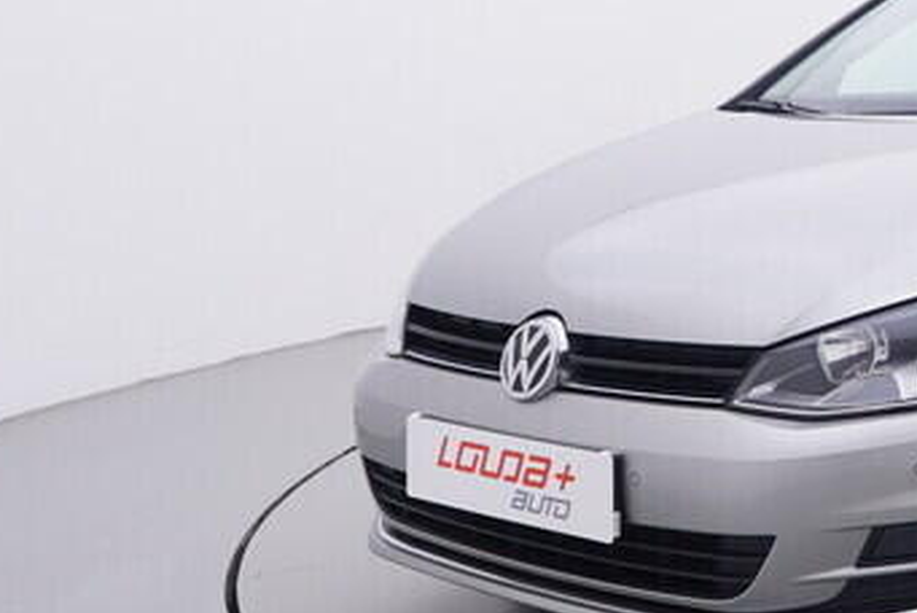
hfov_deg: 26.3
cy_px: 204
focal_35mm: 68
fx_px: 1721
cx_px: 1121
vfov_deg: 20.1
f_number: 5
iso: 200
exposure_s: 1/80
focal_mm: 15
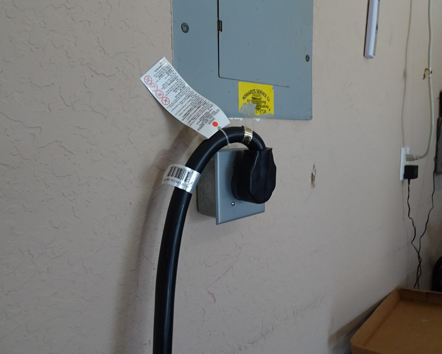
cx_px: 213
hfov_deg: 66.0
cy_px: 174
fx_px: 340
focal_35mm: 26
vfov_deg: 54.9
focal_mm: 4.1
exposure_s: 1/30
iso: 200
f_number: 3.5
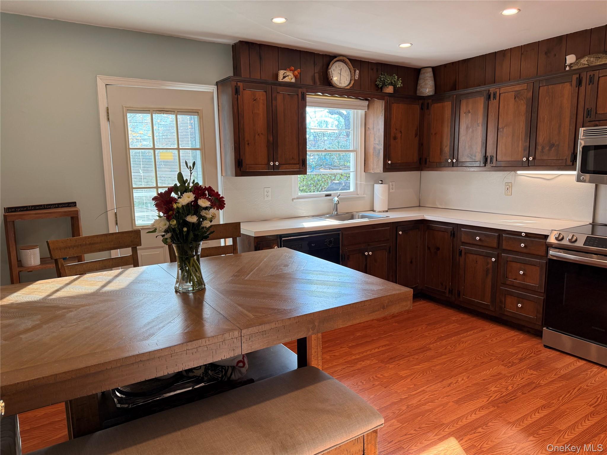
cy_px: 228
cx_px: 304
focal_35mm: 24
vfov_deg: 56.8
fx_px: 421
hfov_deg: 71.6
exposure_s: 1/235
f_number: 1.78
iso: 125
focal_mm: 6.76
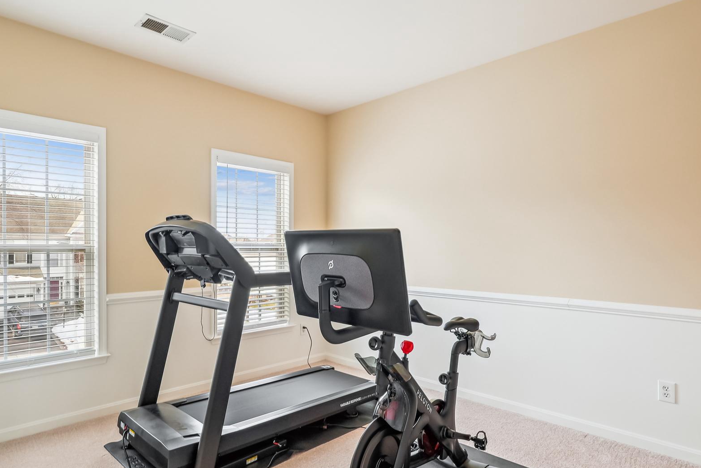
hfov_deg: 80.5
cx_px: 294
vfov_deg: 59.4
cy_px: 261
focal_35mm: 21
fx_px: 409
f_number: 8
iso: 100
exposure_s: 1/3.33
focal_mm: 16
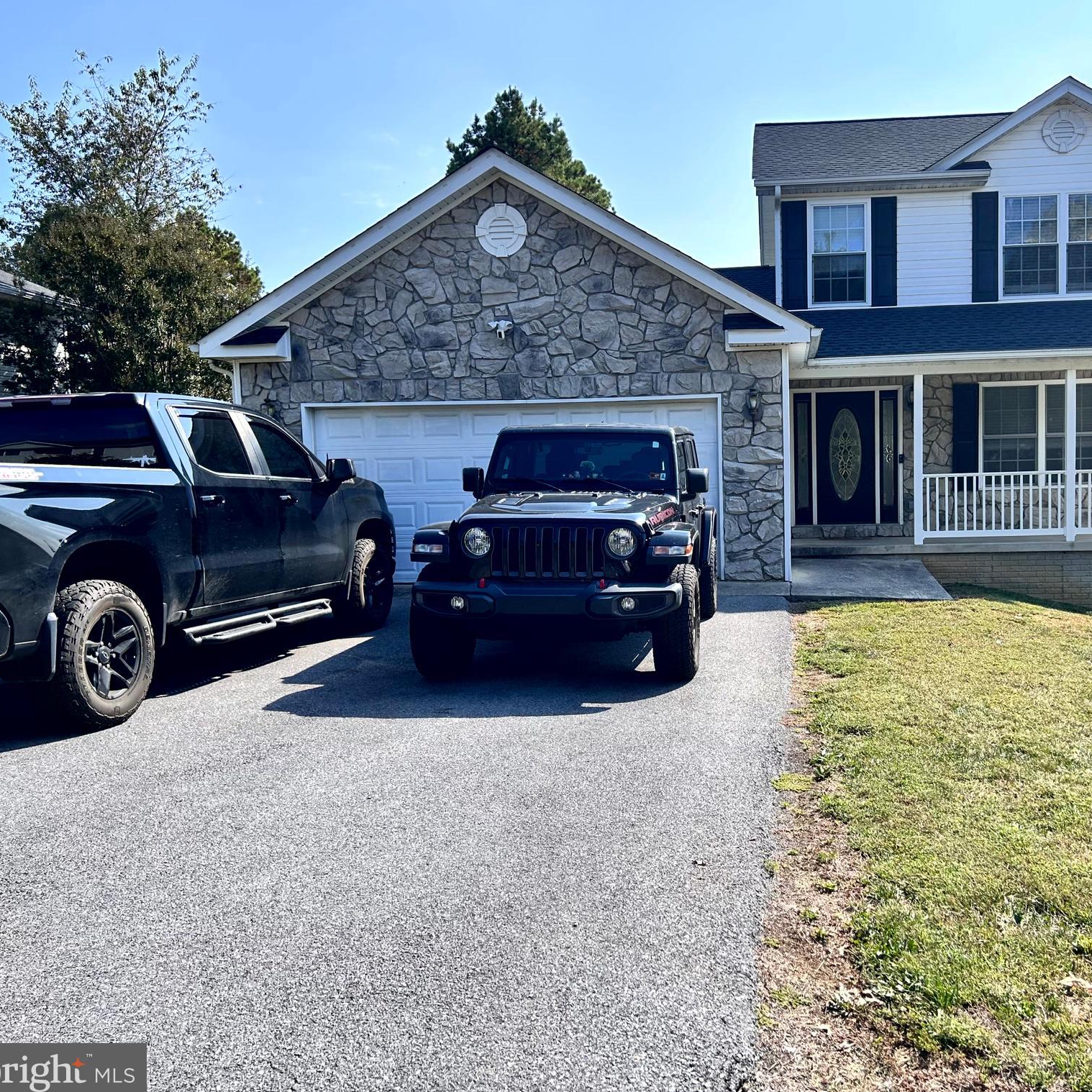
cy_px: 550
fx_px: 1106
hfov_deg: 51.8
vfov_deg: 52.5
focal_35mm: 31
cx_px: 703
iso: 50
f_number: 1.5
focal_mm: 5.7
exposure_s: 1/2299
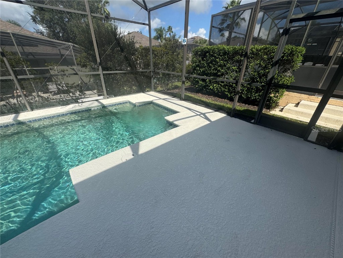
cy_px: 129
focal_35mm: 14
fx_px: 139
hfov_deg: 102.1
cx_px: 172
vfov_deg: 85.7
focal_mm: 2.22
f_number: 2.2
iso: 50
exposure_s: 1/2208
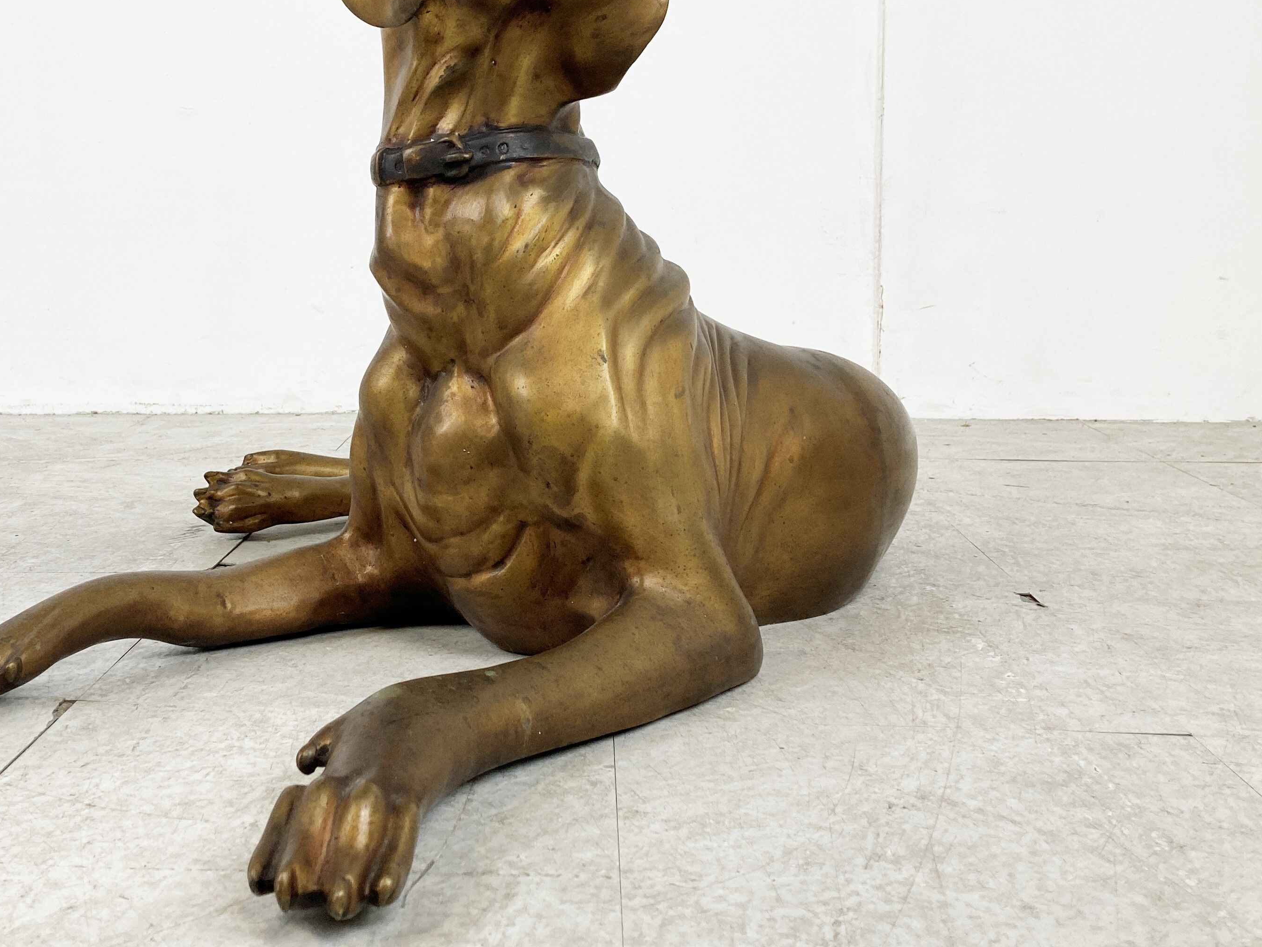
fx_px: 1531
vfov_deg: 34.2
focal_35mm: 42
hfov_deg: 44.2
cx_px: 431
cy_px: 380
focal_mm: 3.99
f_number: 1.8
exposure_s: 1/100
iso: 50
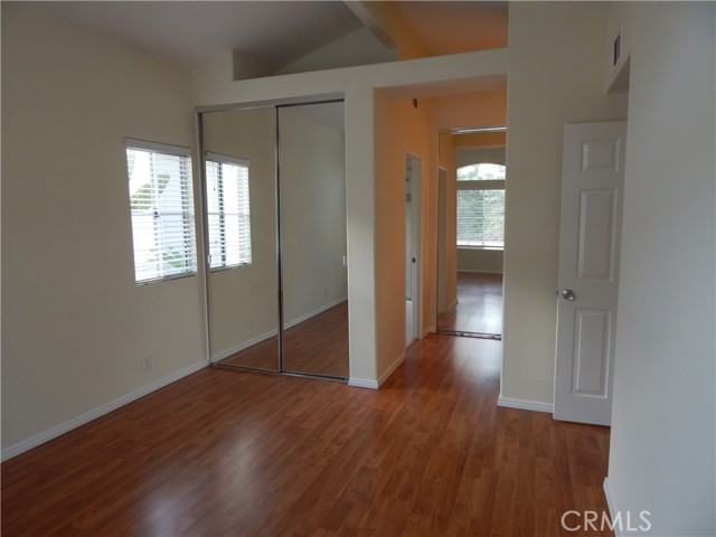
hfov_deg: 76.4
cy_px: 268
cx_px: 358
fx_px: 455
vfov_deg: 61.1
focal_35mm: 22
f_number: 3
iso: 125
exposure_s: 1/50
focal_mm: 4
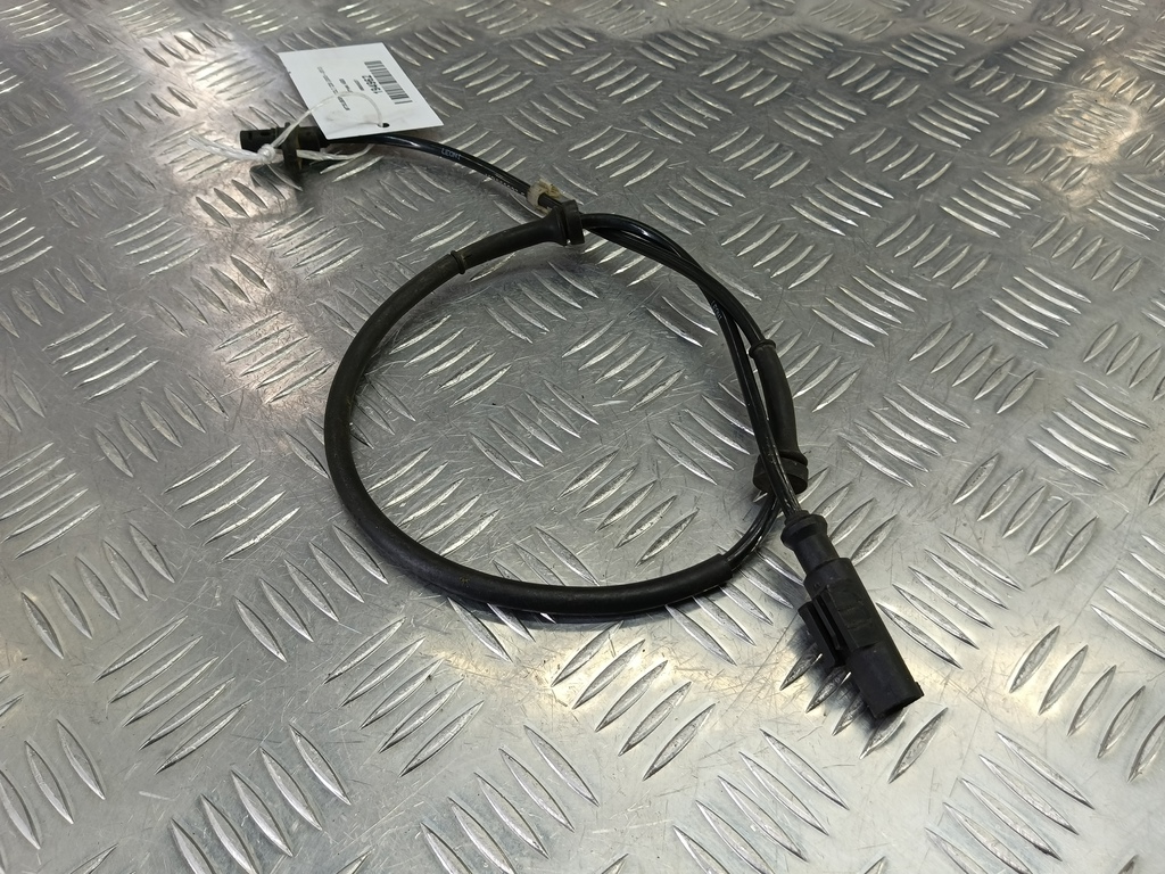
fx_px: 774
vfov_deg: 58.9
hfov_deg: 73.9
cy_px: 437
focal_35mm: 23
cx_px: 582
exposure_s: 1/50
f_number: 1.6
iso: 90
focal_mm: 4.11
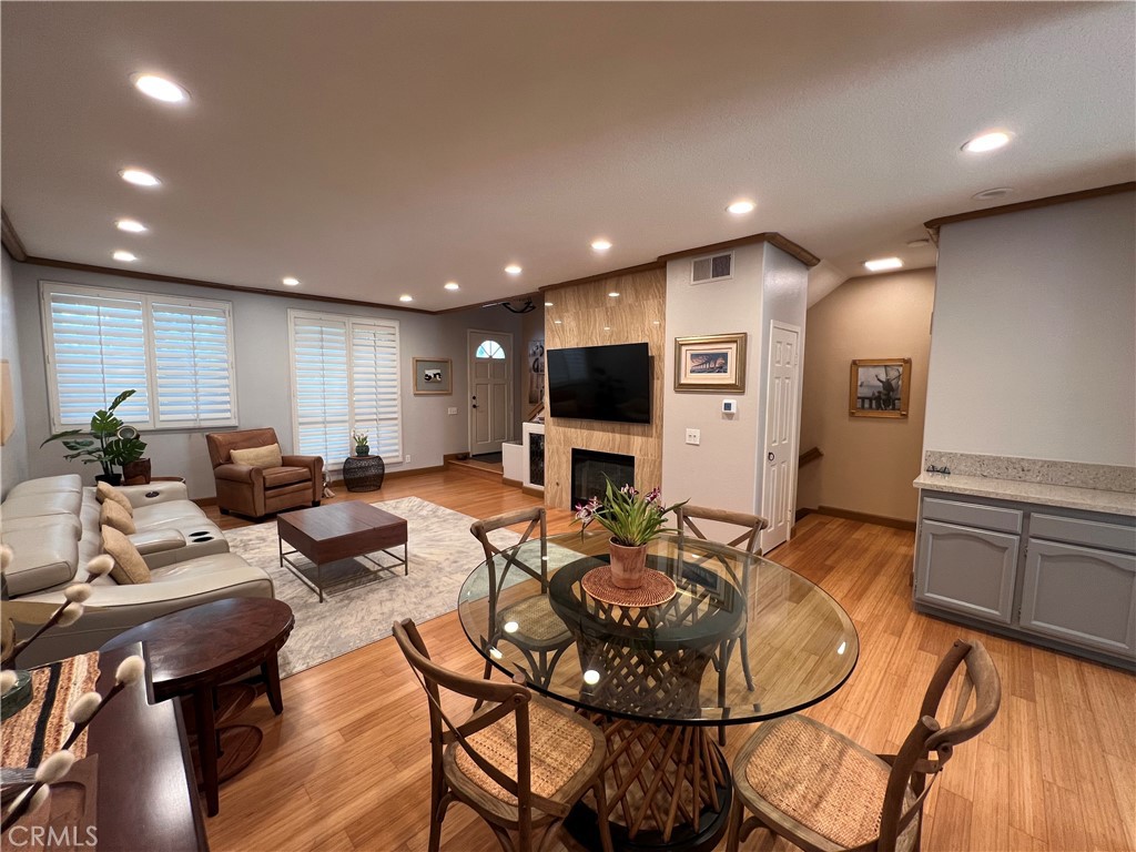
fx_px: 427
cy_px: 426
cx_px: 568
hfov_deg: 106.2
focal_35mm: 13
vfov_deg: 89.9
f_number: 1.8
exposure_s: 1/60
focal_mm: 1.57
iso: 160
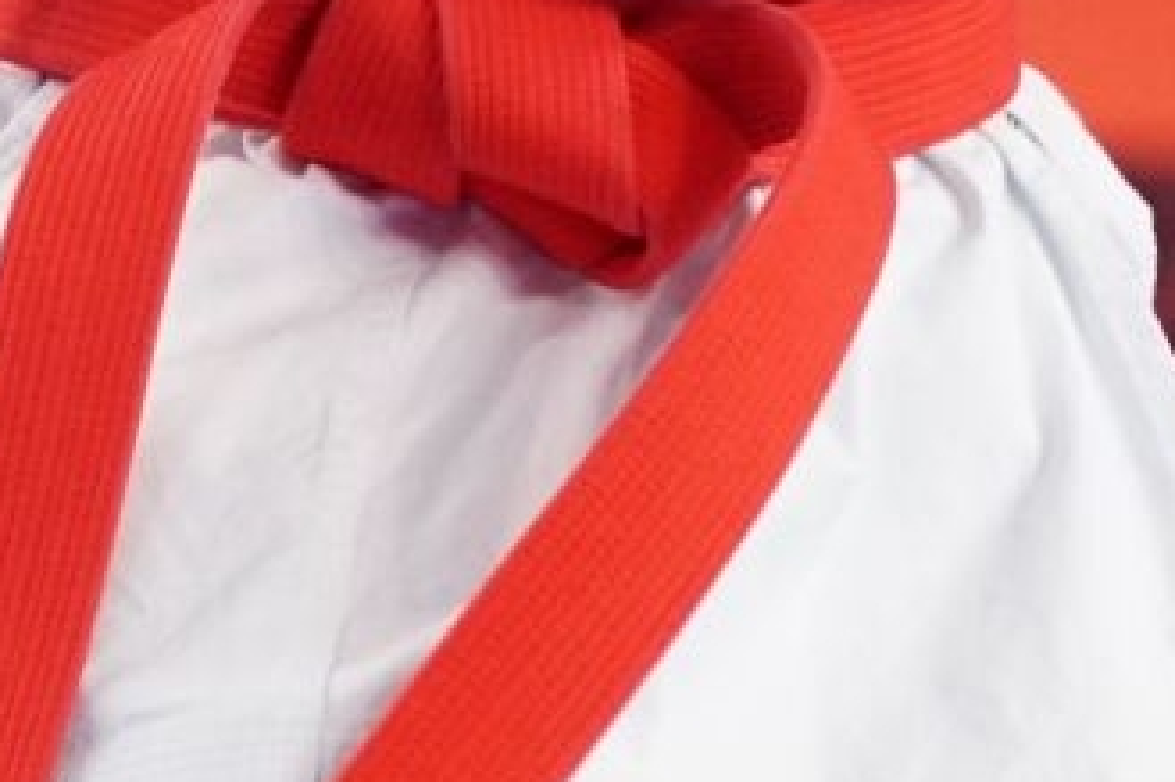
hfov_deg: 1.3
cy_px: -1343
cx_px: 1686
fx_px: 53596
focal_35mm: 1643
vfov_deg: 0.8
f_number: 3.2
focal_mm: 200
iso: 1000
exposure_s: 1/400
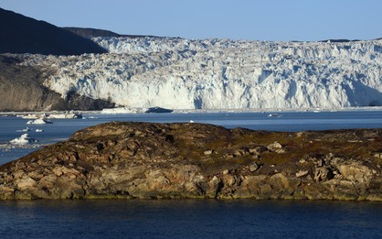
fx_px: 2134
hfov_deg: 10.2
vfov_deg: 6.4
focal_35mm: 205
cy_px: 117
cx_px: 191
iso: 200
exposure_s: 1/250
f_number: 16
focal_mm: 200
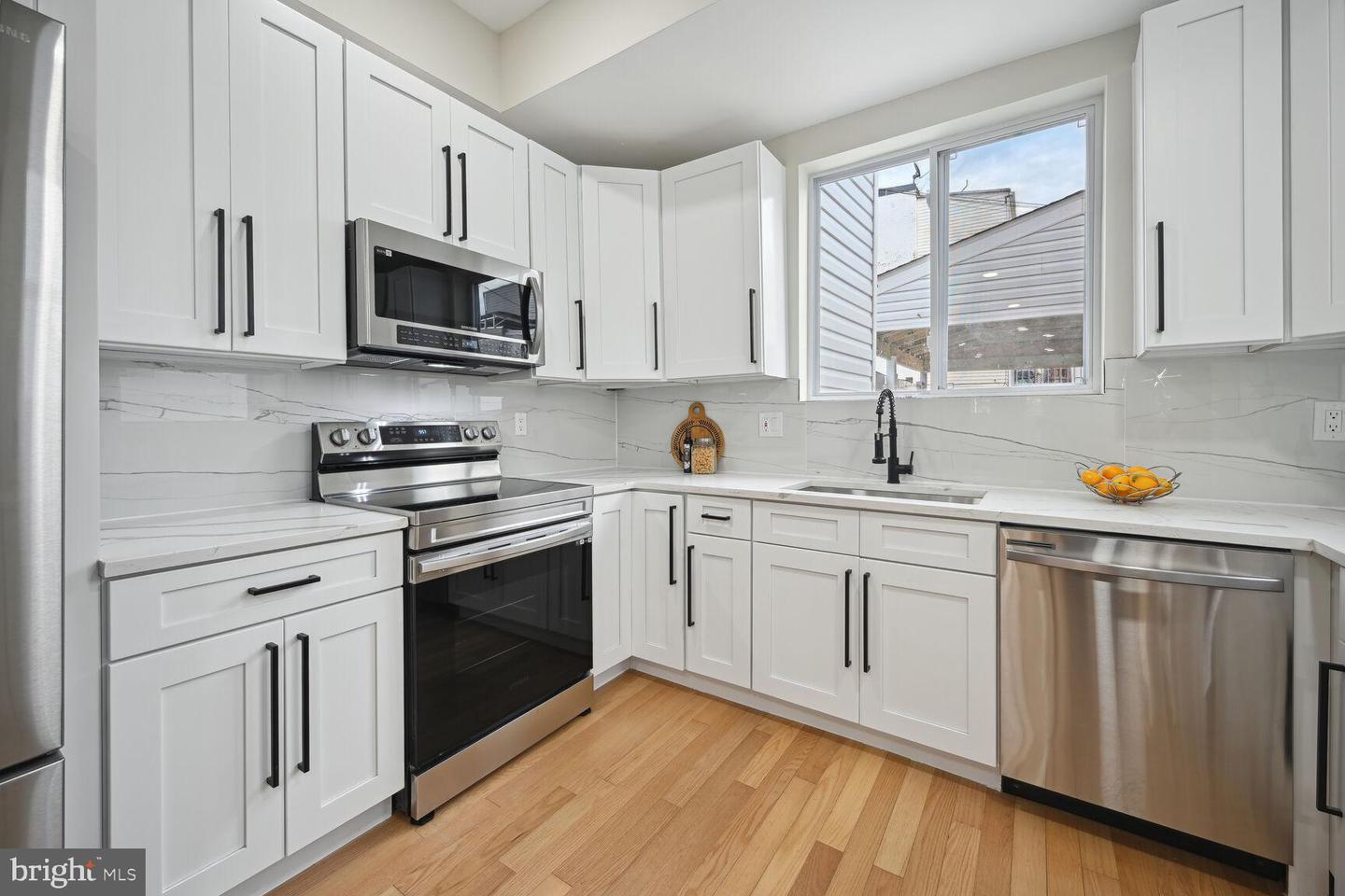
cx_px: 672
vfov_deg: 81.2
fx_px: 523
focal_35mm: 14
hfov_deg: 104.3
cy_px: 448
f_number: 9
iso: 200
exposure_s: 1/15
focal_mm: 14
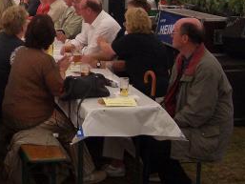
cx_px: -40
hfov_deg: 21.1
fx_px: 616
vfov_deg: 16.5
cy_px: -11
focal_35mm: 87
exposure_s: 1/125
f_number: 2.6
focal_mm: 5.8
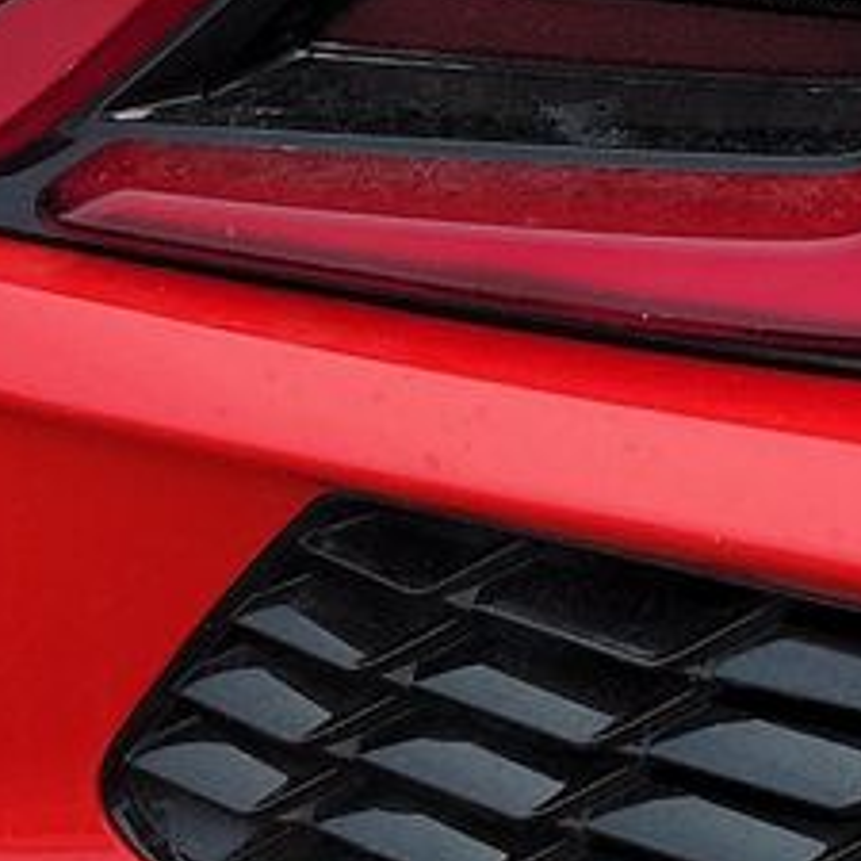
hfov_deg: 11.6
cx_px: 532
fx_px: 4249
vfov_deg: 11.0
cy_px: -543
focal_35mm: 151
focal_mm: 6.7
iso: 50
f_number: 1.8
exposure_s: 1/156
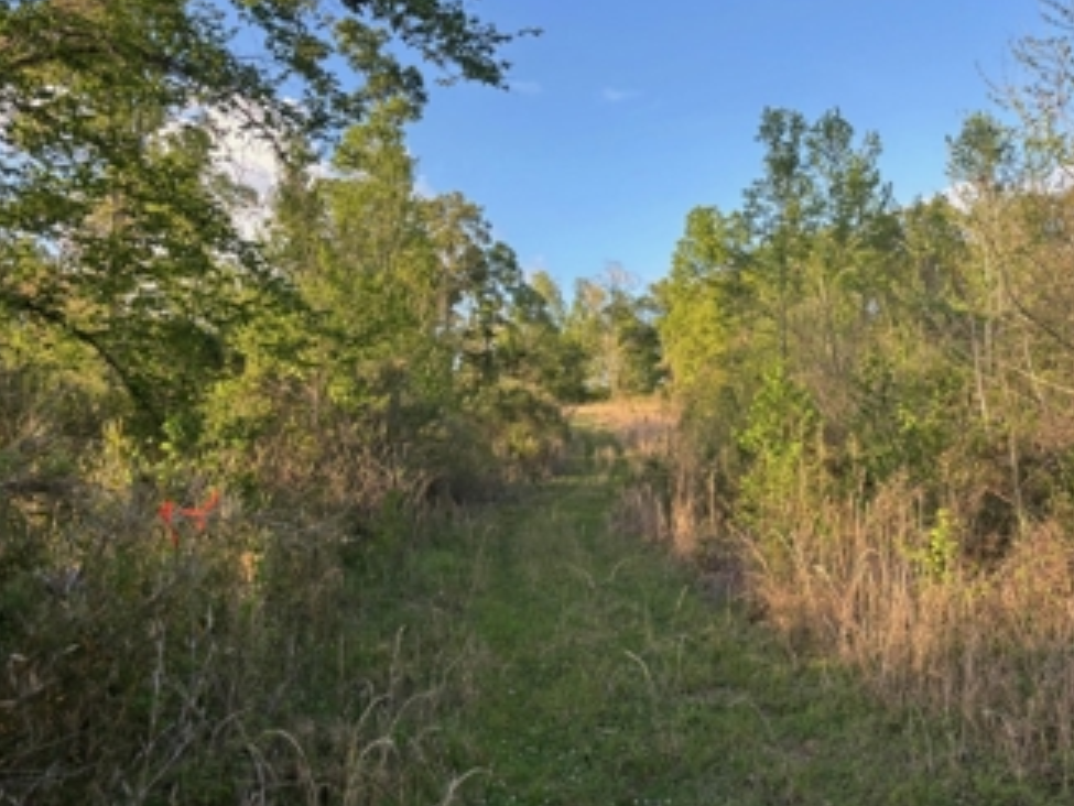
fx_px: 993
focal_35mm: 32
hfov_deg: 56.7
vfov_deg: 44.2
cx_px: 582
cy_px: 403
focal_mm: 5.96
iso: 50
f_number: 1.6
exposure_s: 1/758
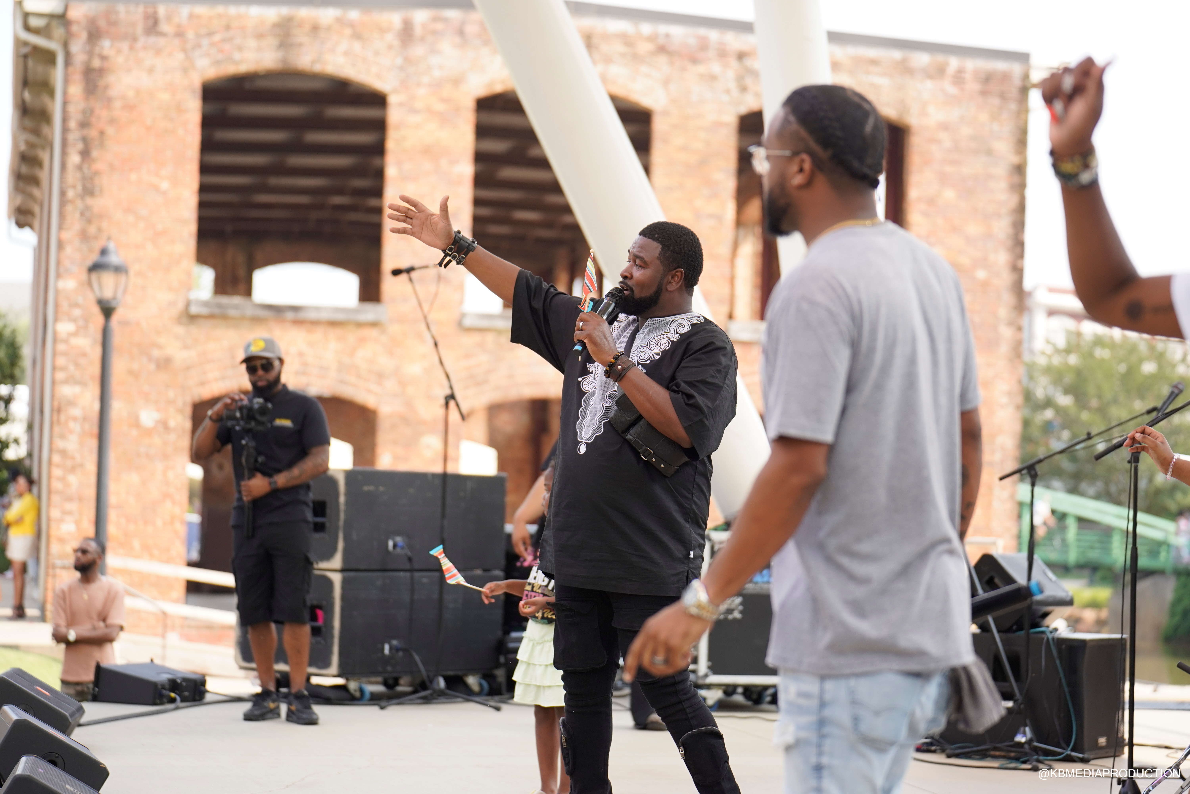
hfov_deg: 23.9
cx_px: 595
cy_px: 397
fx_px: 2810
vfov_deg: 16.1
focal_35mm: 85
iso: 500
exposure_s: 1/1600
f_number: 2.8
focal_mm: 85
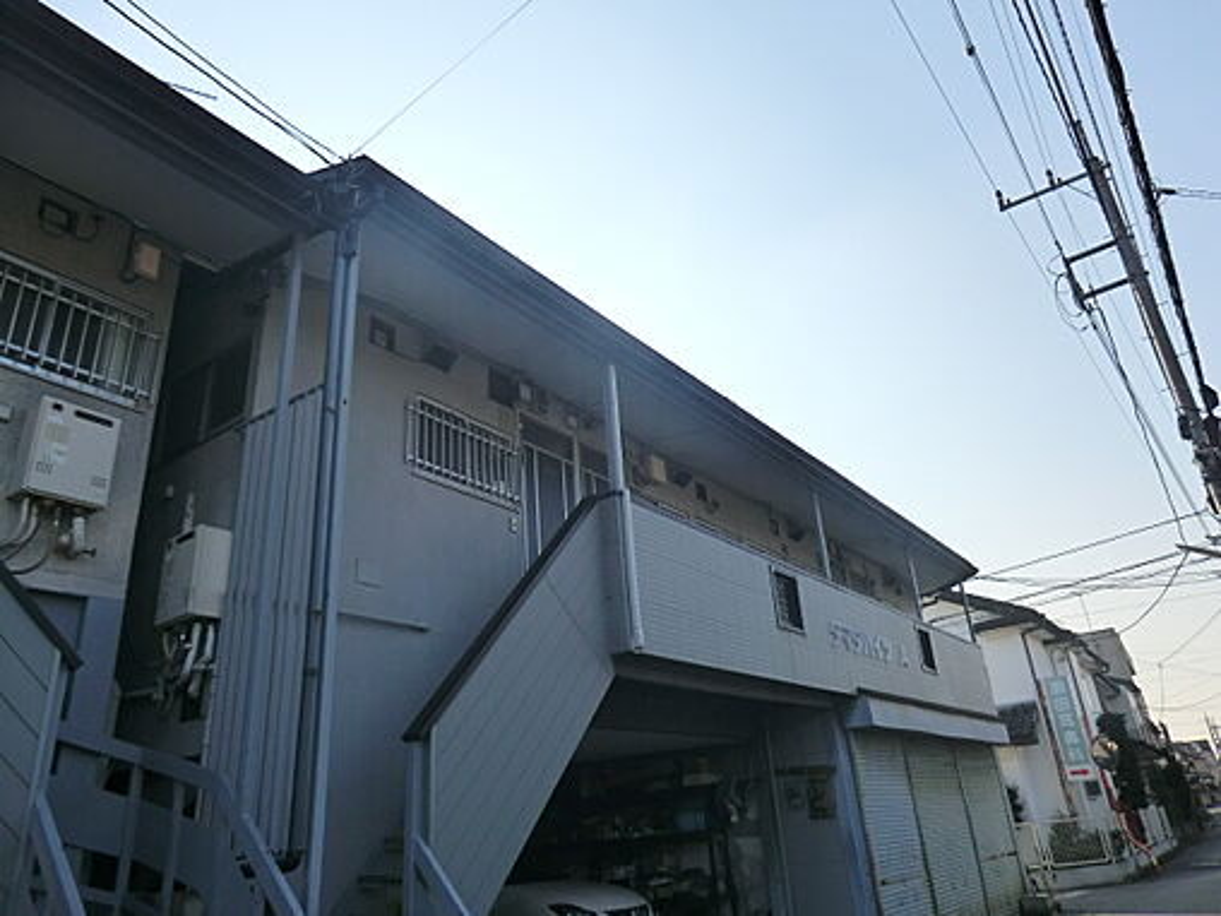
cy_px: 458
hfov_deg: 71.6
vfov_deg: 56.8
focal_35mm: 24
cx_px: 610
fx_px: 847
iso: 80
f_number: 7.5
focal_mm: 4.3
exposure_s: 1/250
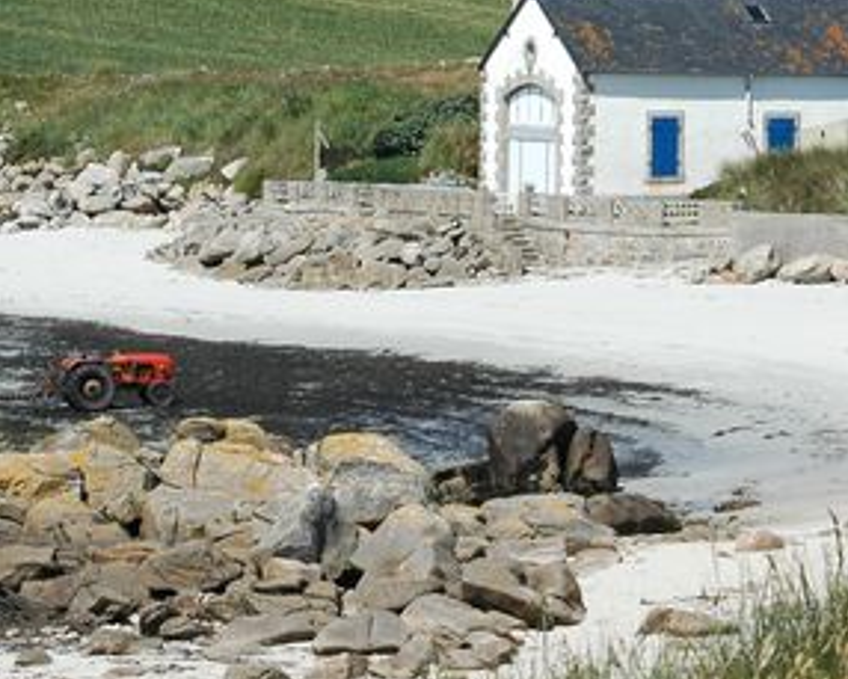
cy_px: 71
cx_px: 519
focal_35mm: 264
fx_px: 6628
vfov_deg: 5.9
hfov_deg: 7.3
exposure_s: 1/400
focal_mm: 70
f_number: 11
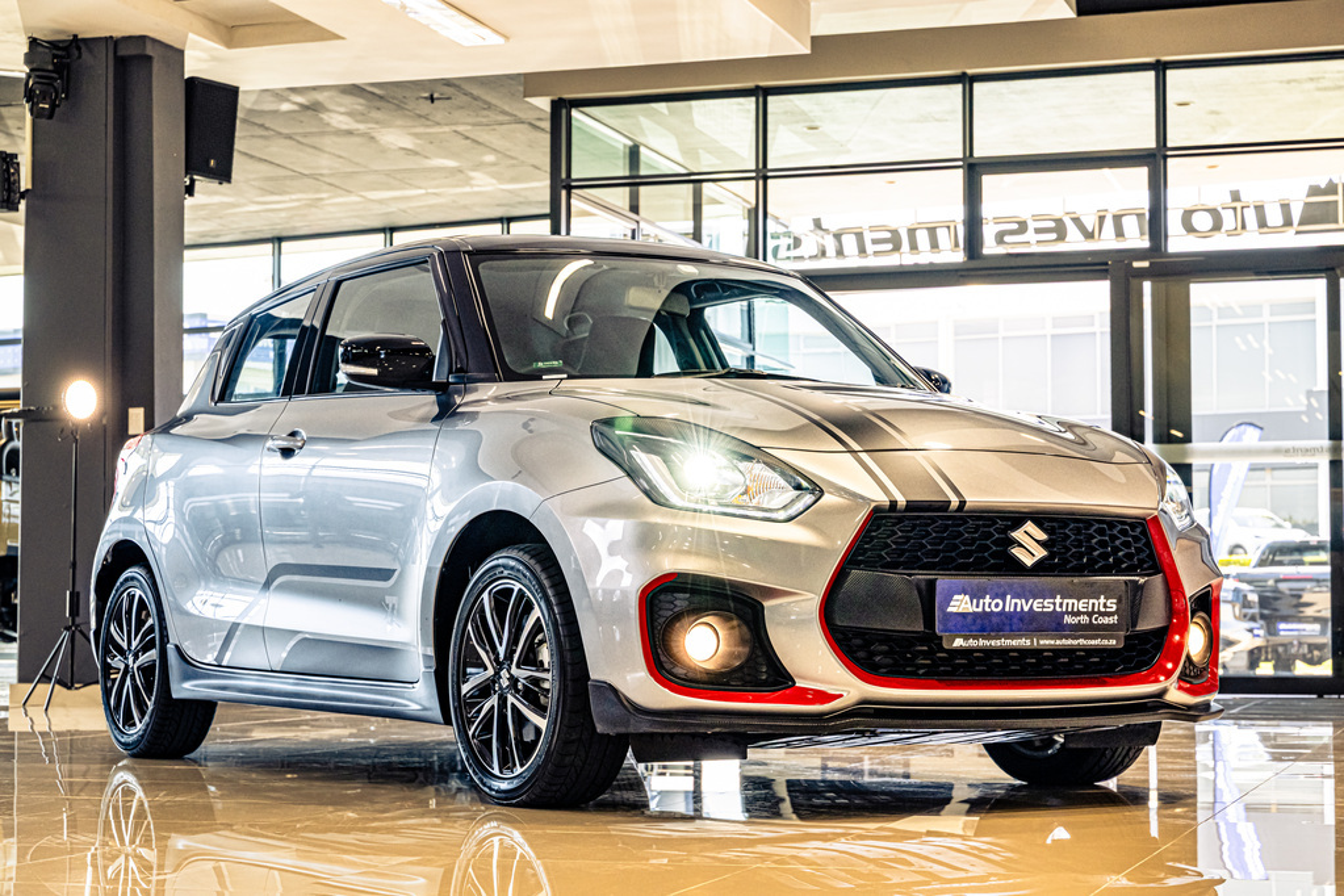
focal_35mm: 67
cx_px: 672
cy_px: 448
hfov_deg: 30.1
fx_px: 2501
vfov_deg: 20.3
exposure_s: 1/125
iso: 1250
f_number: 8
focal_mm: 67
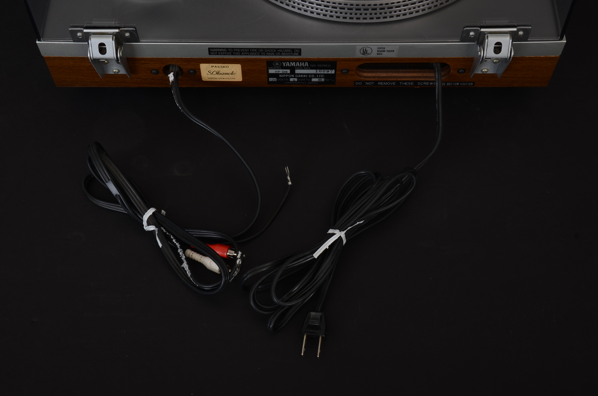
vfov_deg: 28.0
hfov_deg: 41.2
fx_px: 796
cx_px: 299
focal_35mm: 48
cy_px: 198
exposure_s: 1/160
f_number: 13
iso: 125
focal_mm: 32
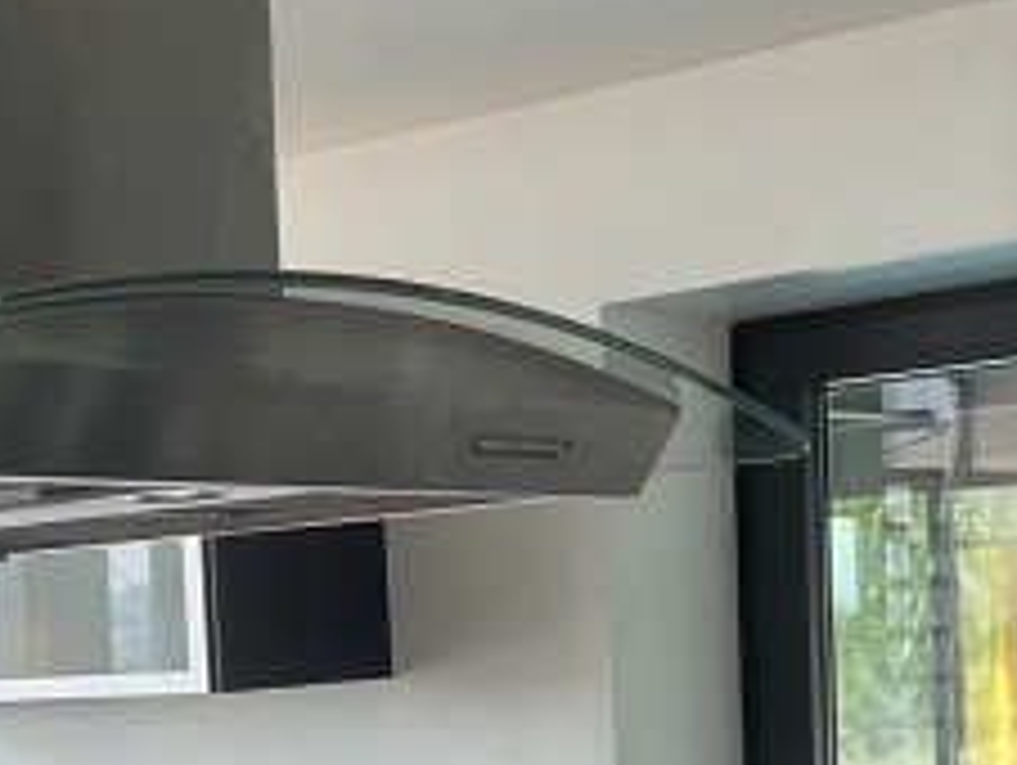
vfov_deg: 15.7
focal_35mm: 92
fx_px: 2706
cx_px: 54
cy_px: 819
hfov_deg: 20.7
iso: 50
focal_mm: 4.2
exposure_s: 1/121
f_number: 1.6
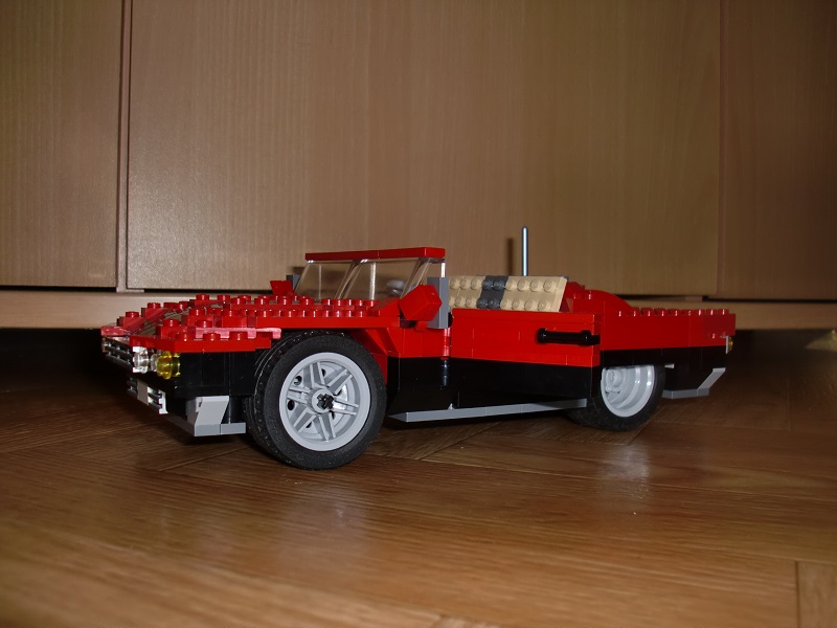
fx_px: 870
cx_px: 418
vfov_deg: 39.7
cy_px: 314
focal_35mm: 36
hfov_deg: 51.4
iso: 64
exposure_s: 1/30
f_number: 2.8
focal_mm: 6.3
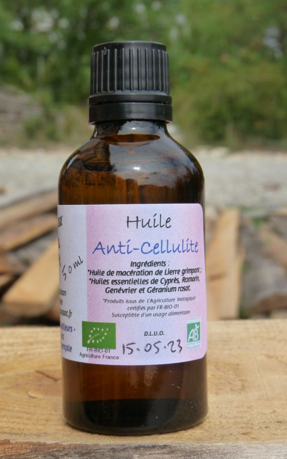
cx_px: 124
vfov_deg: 23.8
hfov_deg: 15.0
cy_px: 232
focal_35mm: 87
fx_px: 1089
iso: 160
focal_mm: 14.4
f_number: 5.6
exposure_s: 1/400
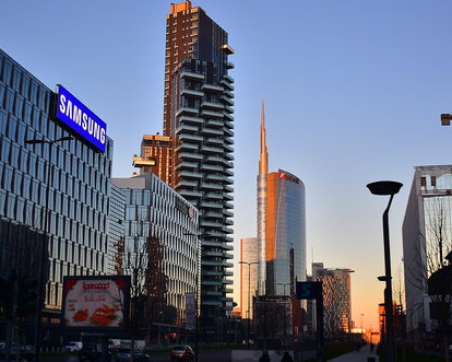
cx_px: 203
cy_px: 187
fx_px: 655
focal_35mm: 49
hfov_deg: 38.0
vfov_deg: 30.8
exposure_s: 1/500
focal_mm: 24
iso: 100
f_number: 2.8
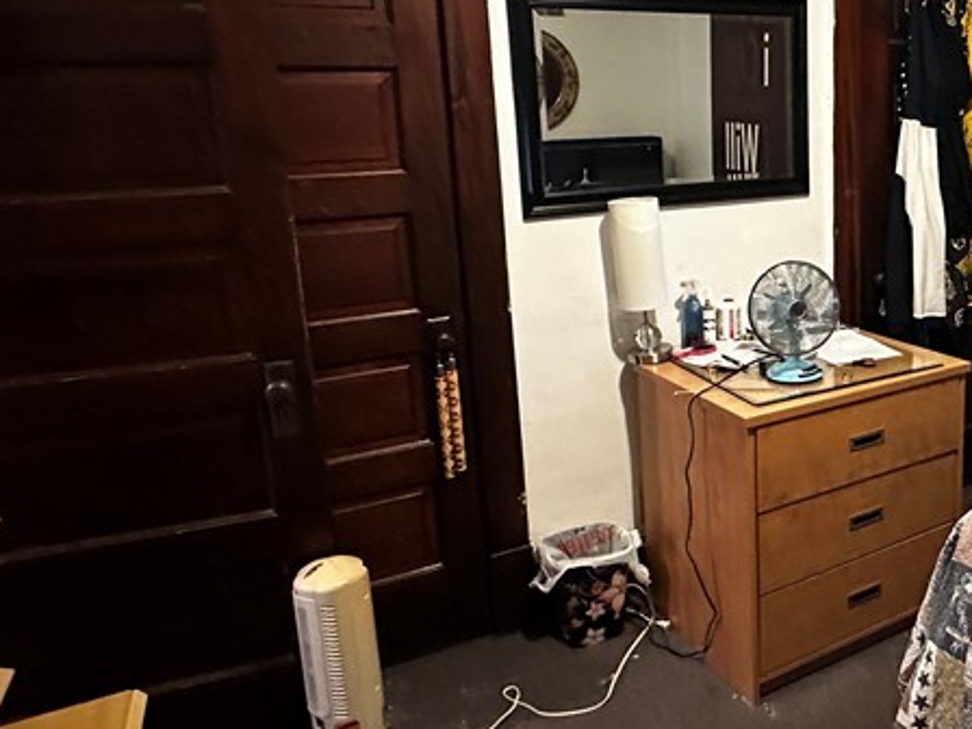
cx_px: 792
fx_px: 899
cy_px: 282
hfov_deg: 52.7
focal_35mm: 32
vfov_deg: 43.9
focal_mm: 2.22
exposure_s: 1/40
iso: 1000
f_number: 2.2
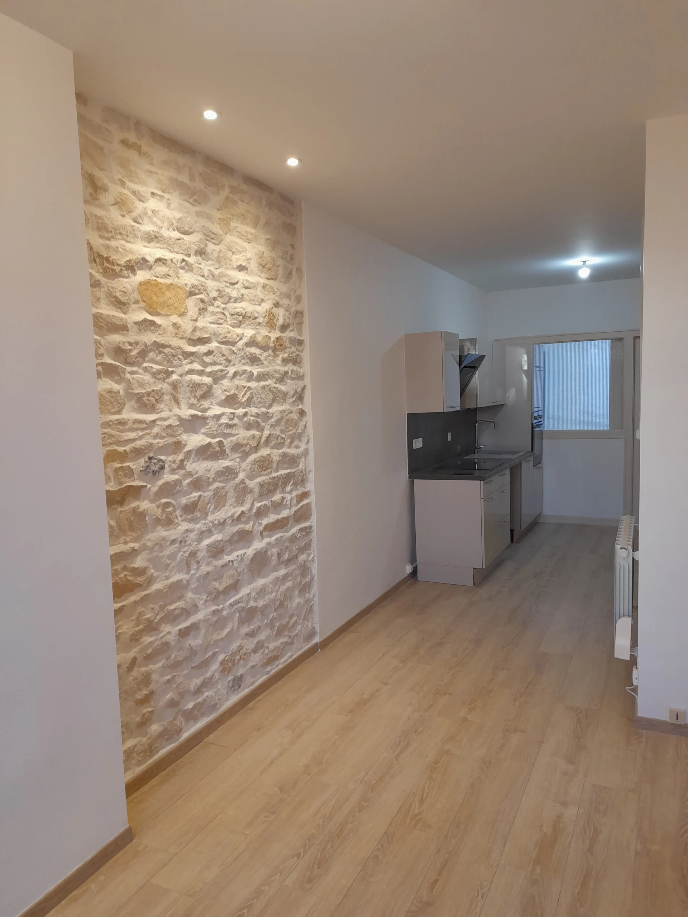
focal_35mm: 25
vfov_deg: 69.4
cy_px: 458
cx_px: 344
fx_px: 663
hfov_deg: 54.9
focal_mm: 4.6
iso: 160
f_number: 2
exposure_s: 1/50
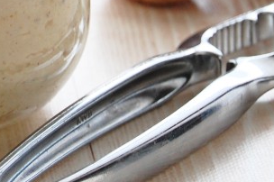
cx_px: -44
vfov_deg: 5.0
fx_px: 2065
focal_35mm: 272
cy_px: -66
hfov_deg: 7.5
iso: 400
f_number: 6.3
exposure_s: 1/60
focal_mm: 55
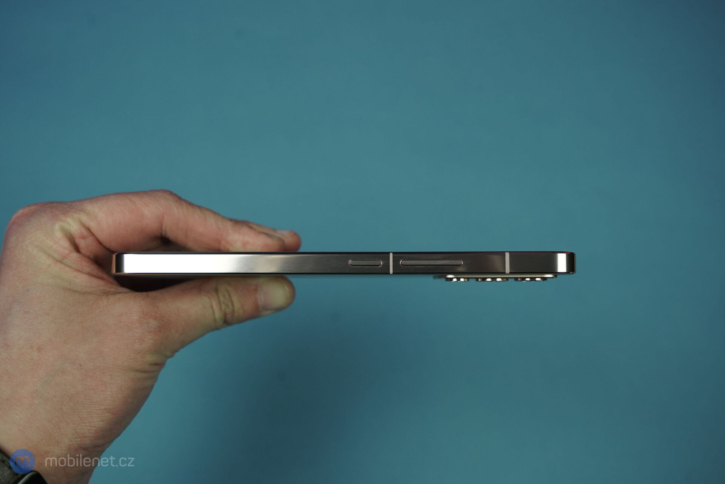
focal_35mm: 39
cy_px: 242
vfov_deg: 34.2
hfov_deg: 49.6
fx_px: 785
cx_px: 362
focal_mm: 39
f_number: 6.3
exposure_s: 1/160
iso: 1000
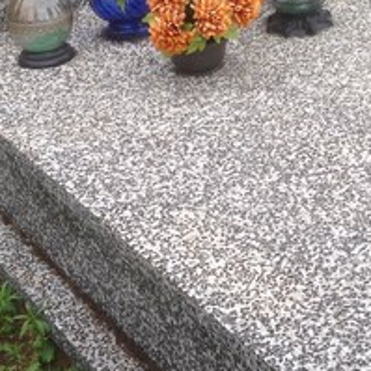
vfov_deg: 18.1
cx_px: 265
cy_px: 19
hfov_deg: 18.4
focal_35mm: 94
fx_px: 1140
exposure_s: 1/398
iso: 50
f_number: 2.4
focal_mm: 4.12
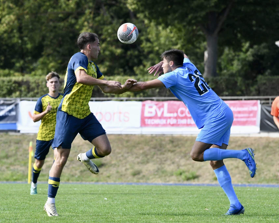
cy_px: 112
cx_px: 132
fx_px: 2609
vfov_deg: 4.9
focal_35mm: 316
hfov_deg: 6.1
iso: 2000
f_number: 9
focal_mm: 280
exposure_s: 1/1600
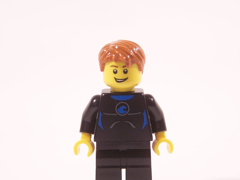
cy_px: 112
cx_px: 125
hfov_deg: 13.4
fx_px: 1019
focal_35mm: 147
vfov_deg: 10.1
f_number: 3.2
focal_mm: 19.4
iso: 100
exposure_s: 1/15
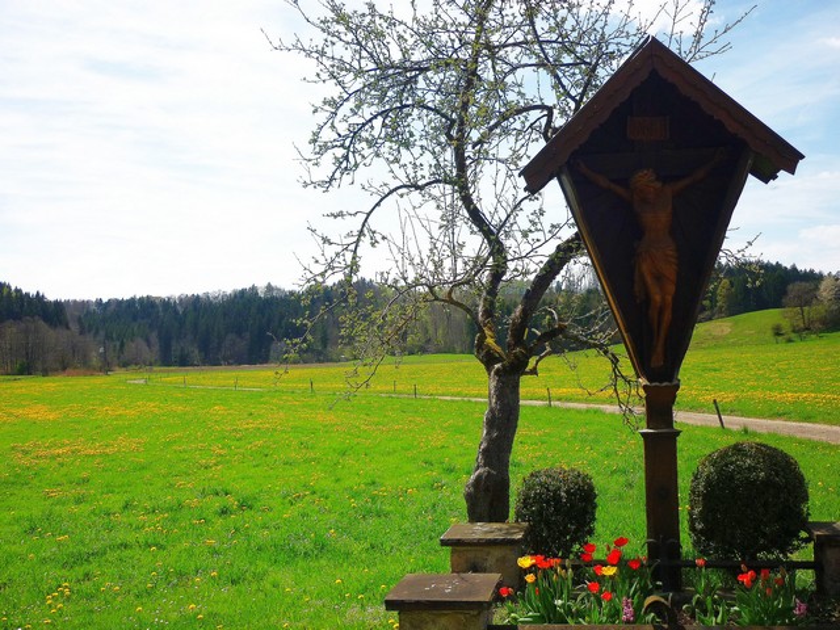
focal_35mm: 33
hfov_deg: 55.4
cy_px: 315
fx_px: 801
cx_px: 420
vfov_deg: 42.9
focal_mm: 5.5
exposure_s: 1/160
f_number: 8
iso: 80
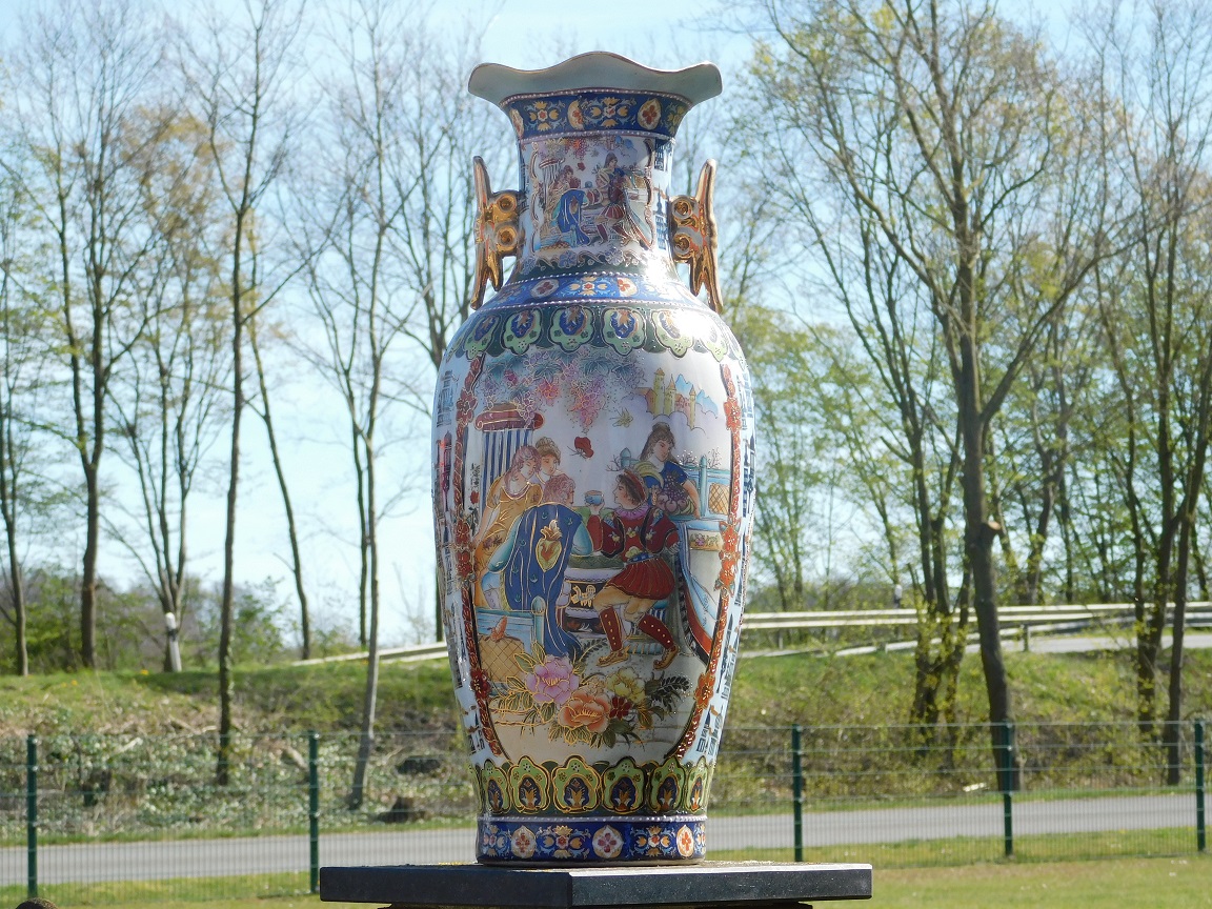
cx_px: 606
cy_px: 454
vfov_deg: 12.9
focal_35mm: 115
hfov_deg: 17.1
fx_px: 4026
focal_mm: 20.3
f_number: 4.8
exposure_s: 1/400
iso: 125
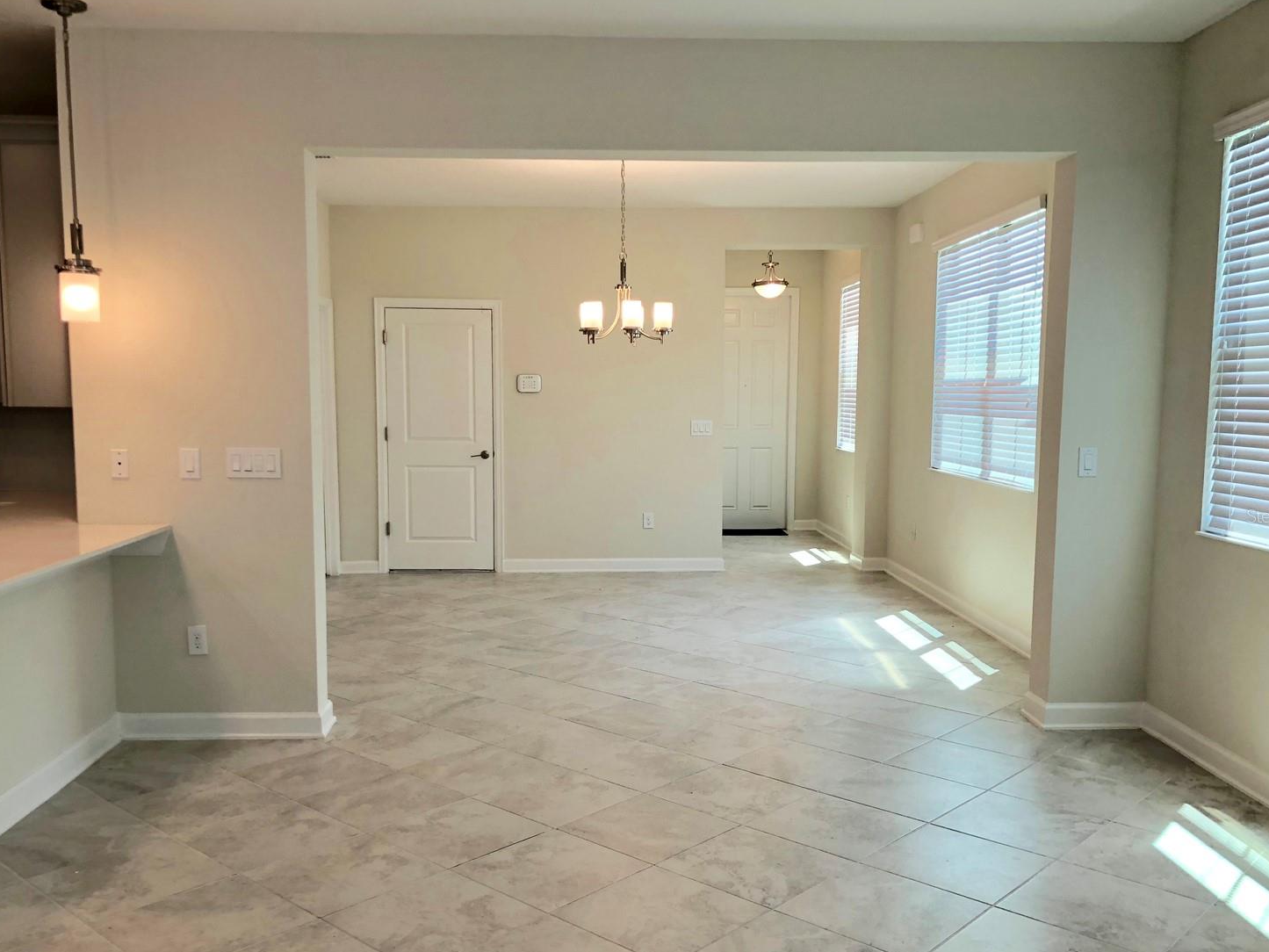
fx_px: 1137
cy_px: 516
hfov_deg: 58.3
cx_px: 627
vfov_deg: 45.4
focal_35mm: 31
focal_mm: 4
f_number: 1.8
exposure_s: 1/120
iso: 50
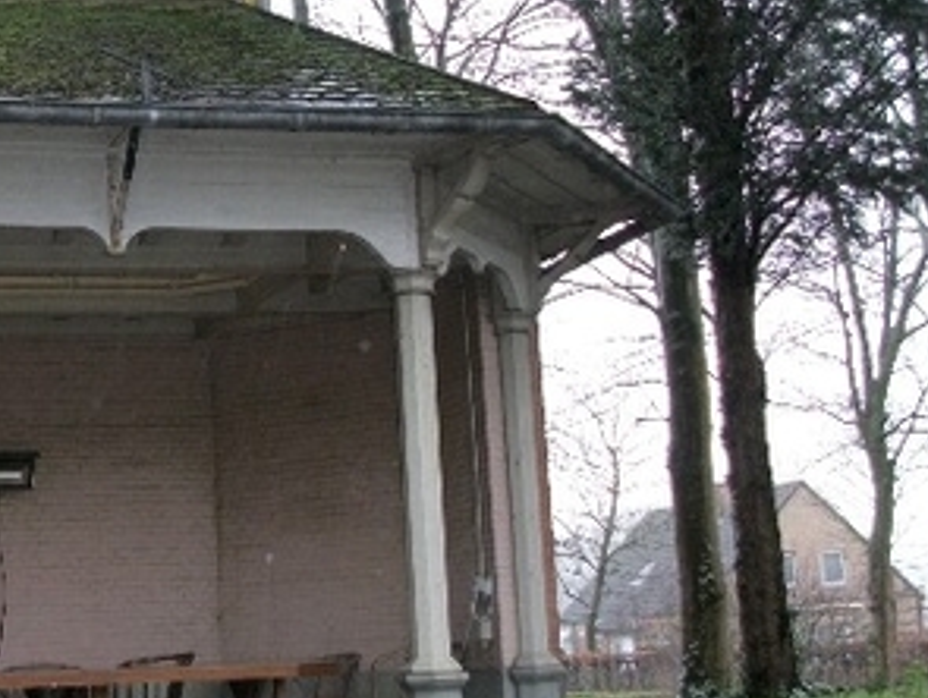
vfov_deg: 22.6
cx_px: 38
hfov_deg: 28.3
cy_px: 371
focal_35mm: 65
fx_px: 1745
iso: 160
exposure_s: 1/60
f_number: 2.9
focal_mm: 5.7
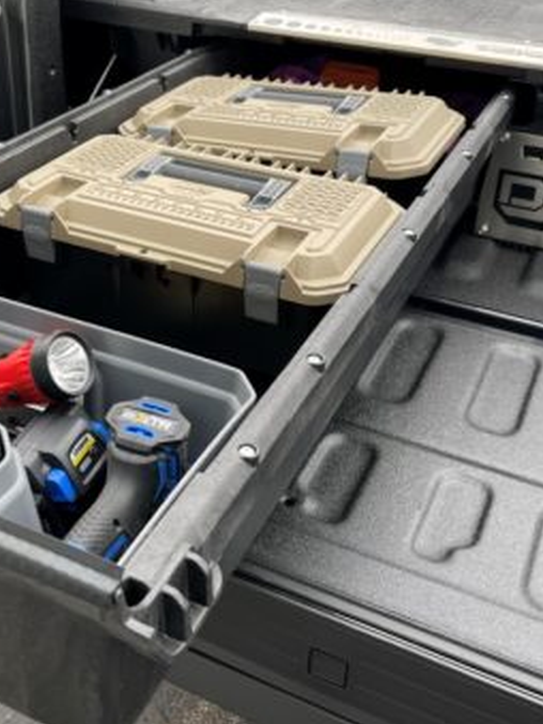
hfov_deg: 33.3
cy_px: 301
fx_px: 900
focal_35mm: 43
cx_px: 188
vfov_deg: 43.7
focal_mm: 5.1
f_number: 1.6
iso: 32
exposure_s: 1/211
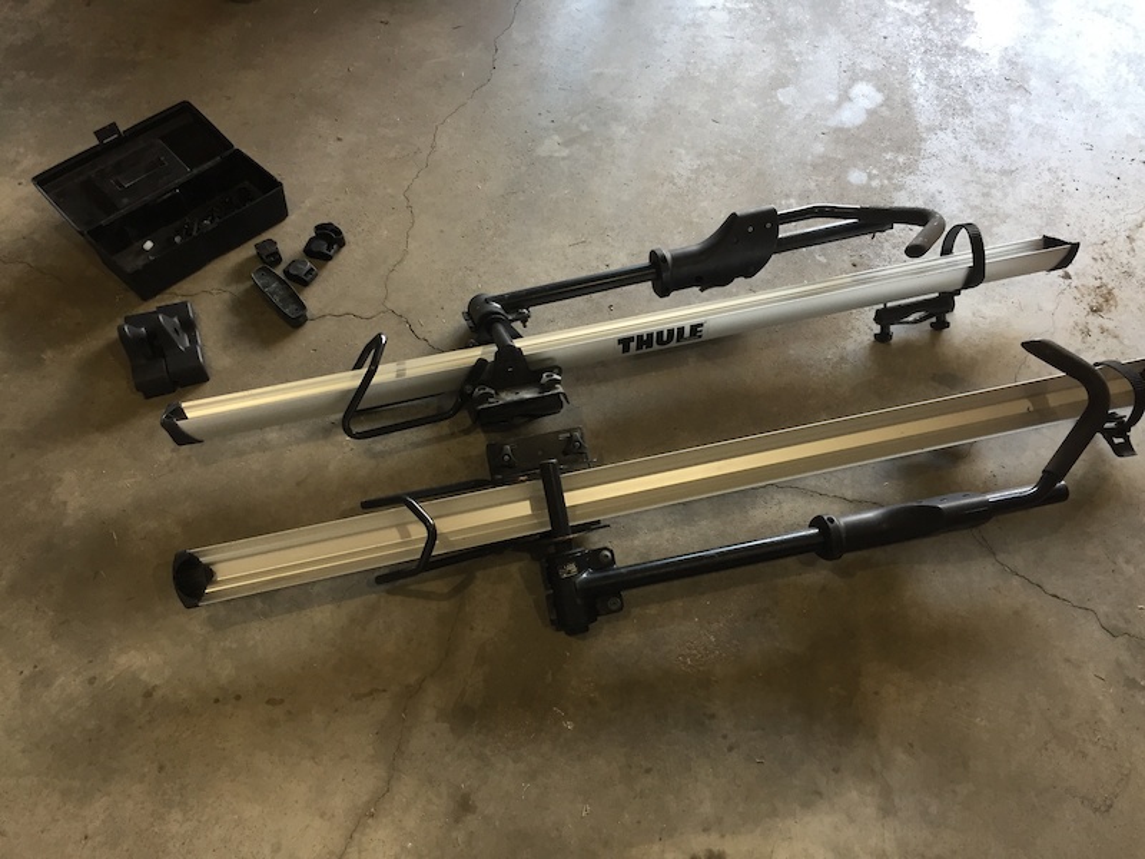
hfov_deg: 61.7
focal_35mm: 29
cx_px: 572
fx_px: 959
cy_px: 430
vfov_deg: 48.2
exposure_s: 1/30
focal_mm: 4.15
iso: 80
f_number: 2.2
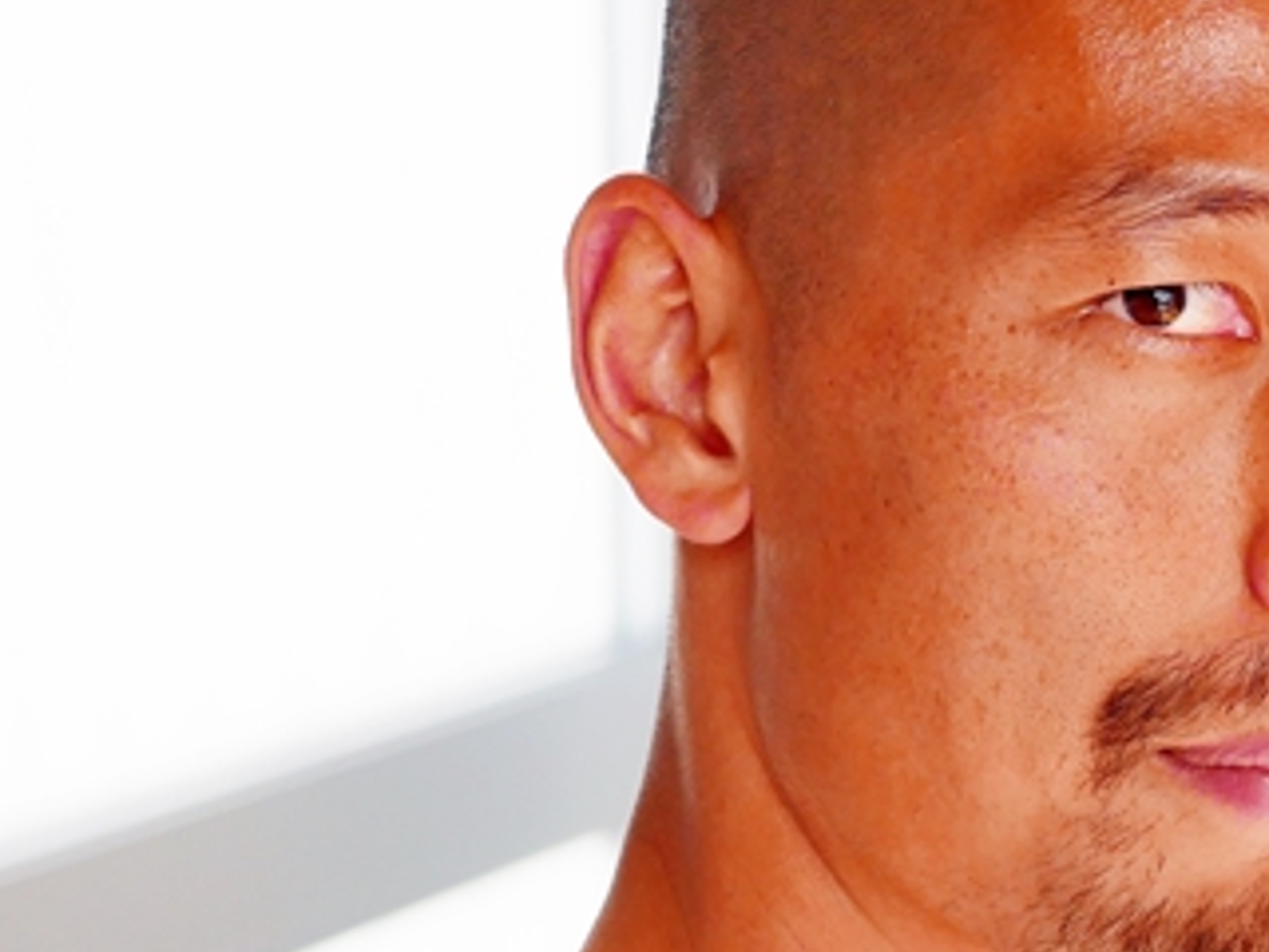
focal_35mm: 215
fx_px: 7882
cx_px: 1491
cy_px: 656
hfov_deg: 9.1
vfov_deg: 6.9
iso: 200
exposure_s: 1/800
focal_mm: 43
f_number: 4
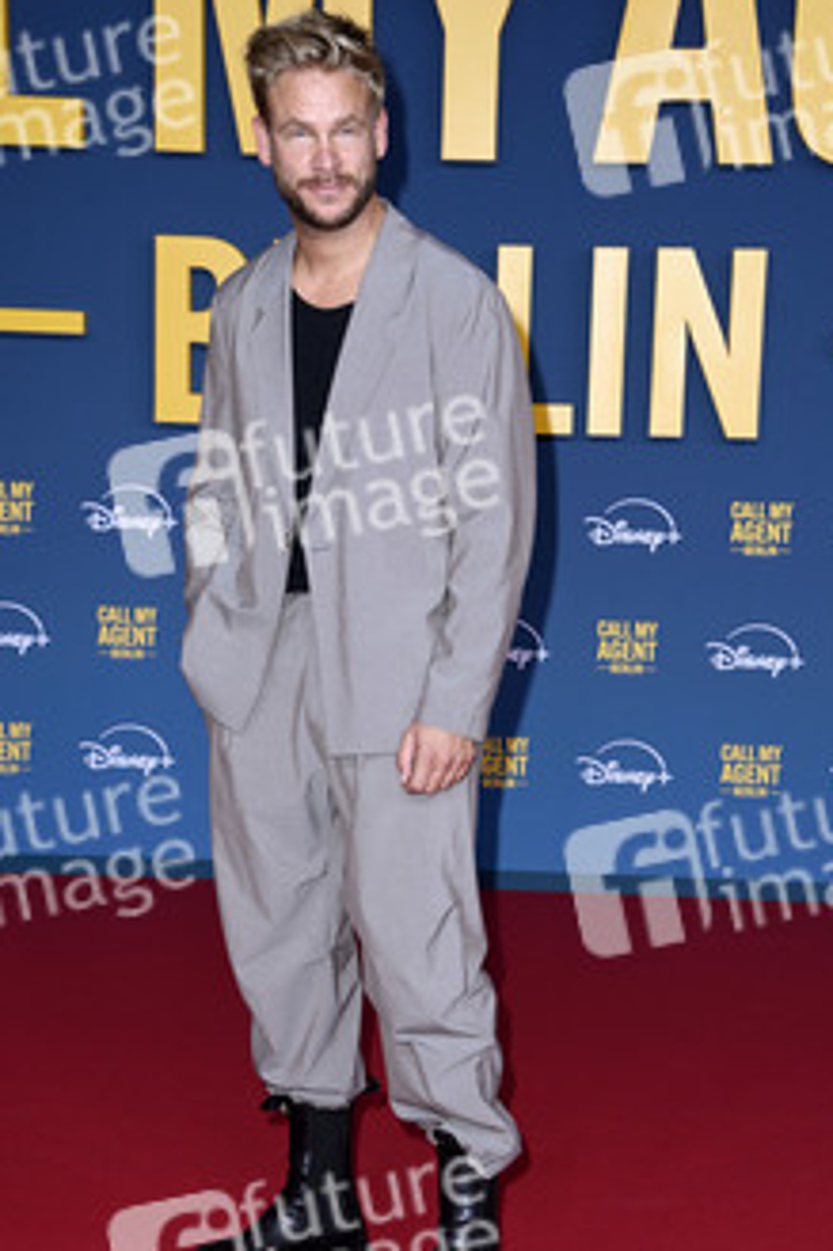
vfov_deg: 25.7
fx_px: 2745
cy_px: 677
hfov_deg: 17.3
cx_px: 415
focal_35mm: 79
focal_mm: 65
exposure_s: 1/250
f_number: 5.6
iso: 800
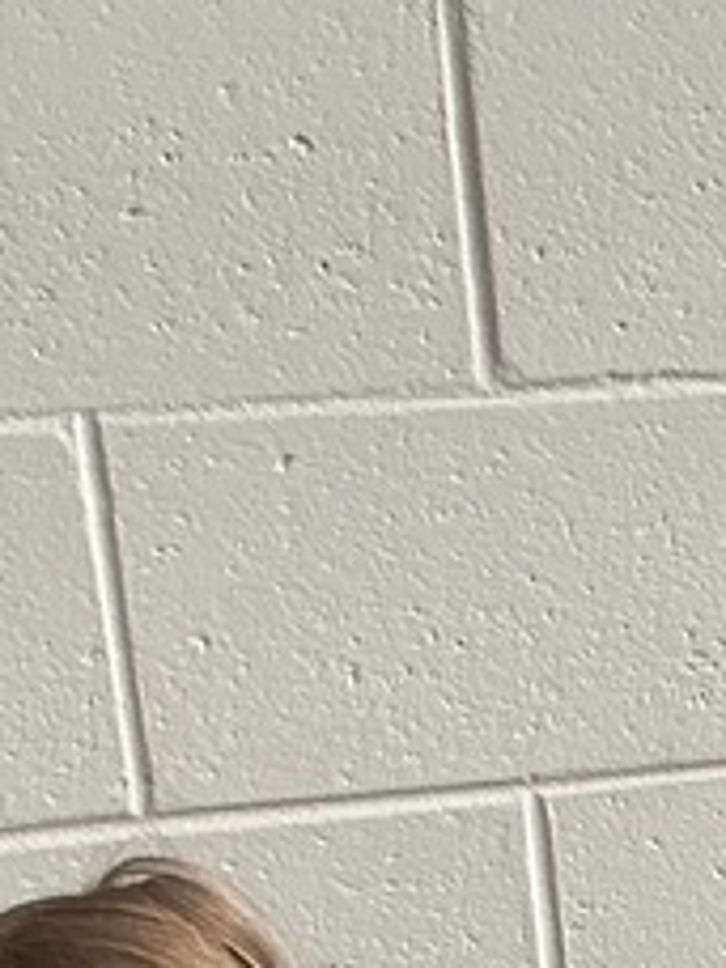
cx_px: 1414
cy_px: 1444
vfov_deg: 14.2
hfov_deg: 10.5
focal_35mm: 130
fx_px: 3635
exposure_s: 1/120
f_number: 1.8
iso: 40
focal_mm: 3
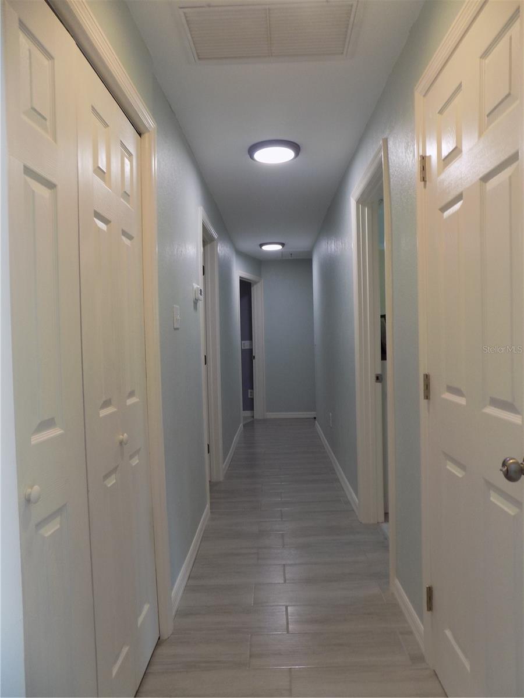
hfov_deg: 58.9
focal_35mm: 23
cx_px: 262
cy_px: 349
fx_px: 464
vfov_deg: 73.9
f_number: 3.1
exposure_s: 1/30
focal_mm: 4
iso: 100
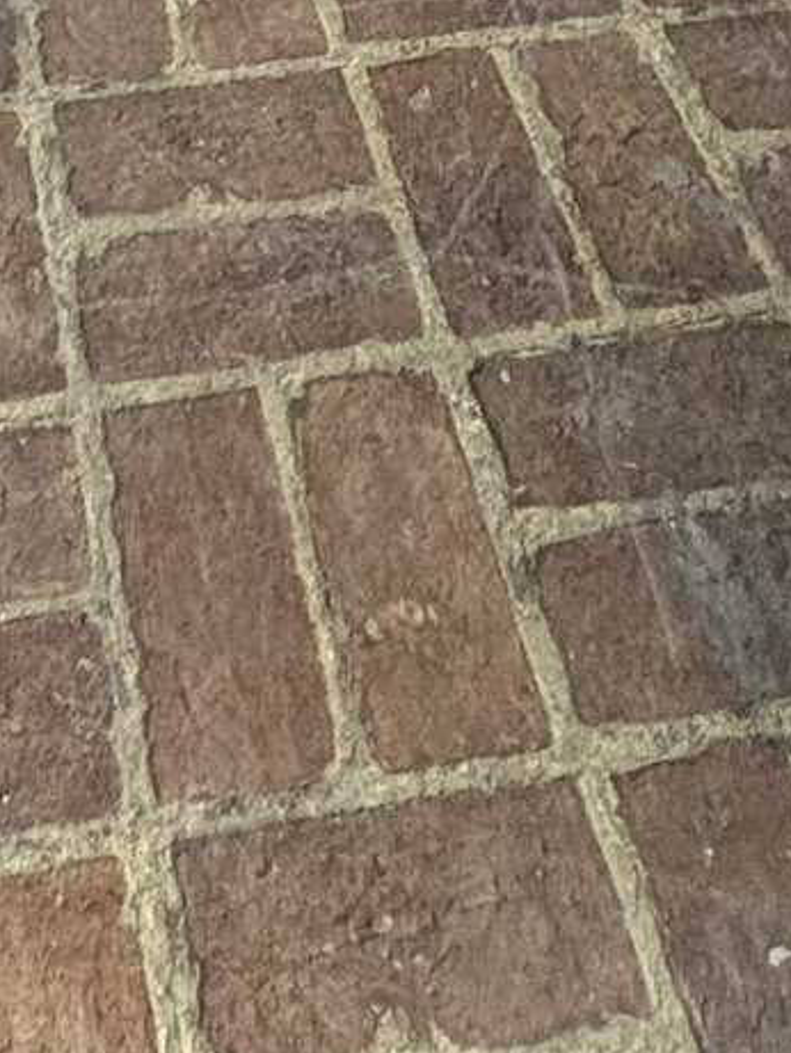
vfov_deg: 17.0
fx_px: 2132
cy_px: -1227
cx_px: 69
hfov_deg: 20.6
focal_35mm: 70
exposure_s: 1/66
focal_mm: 2.22
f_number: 2.2
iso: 250
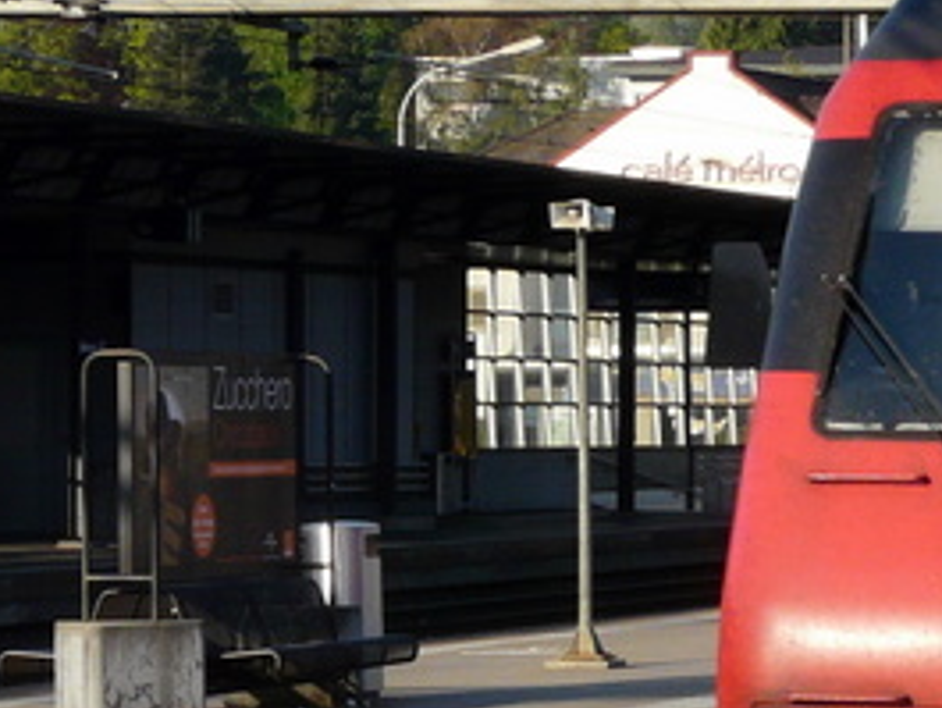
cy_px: 512
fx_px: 6262
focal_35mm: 230
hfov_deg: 8.4
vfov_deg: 6.5
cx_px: 1447
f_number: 5.6
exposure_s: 1/250
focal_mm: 10
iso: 100
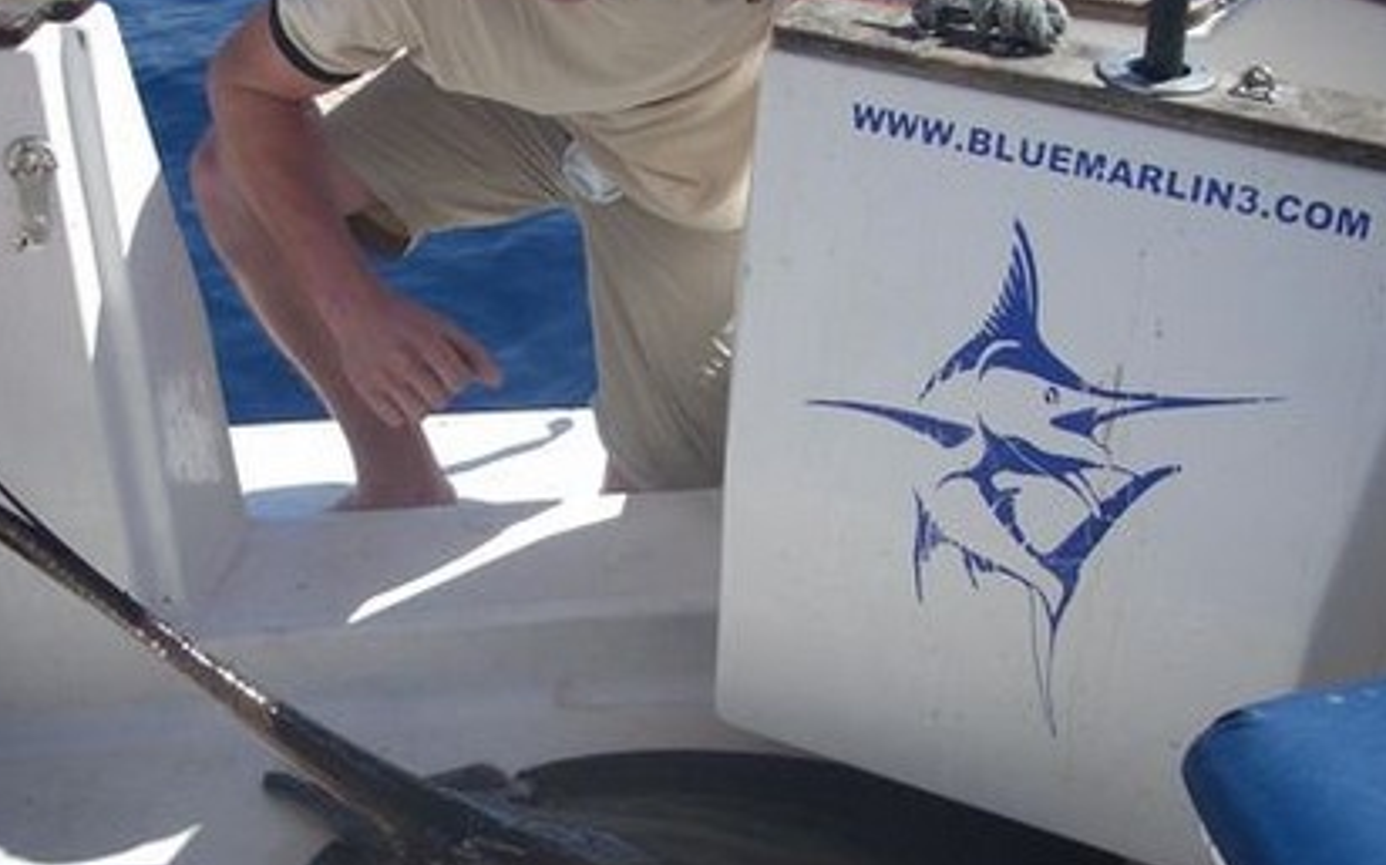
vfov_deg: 21.6
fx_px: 2265
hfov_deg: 34.0
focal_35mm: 60
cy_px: 525
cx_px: 686
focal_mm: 6.2
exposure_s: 1/261
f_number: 5.6
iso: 64
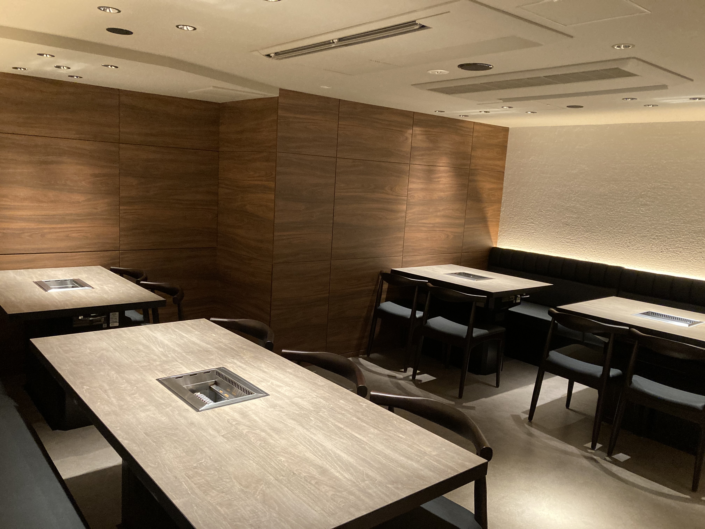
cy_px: 264
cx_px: 352
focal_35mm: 28
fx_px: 570
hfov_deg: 63.4
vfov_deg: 49.7
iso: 320
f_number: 1.8
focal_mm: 3.99
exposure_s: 1/50
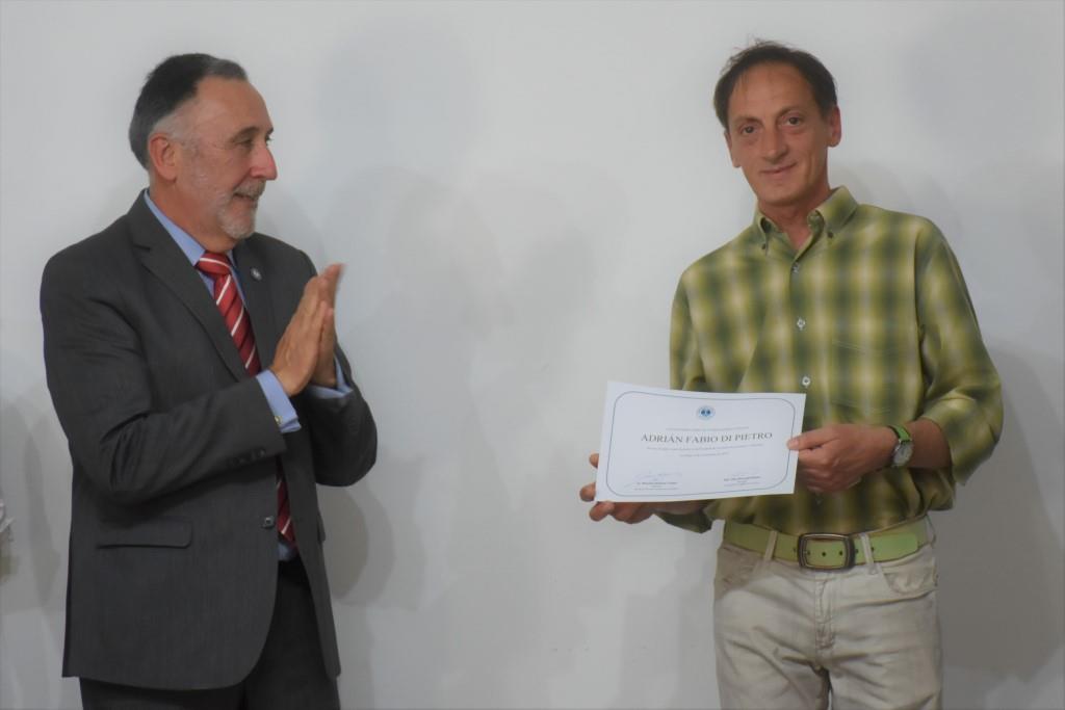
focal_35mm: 128
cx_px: 532
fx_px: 3772
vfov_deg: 10.8
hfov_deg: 16.1
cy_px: 355
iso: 800
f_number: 5.3
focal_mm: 85
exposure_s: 1/50
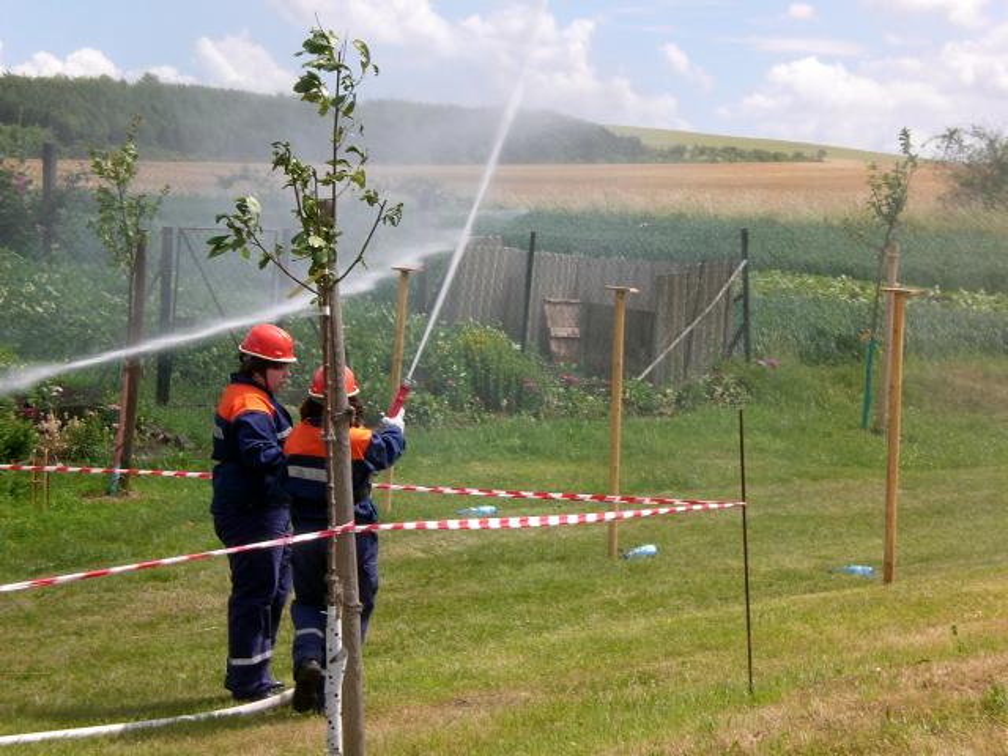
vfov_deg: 14.8
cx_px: 504
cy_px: 378
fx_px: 2912
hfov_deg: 19.6
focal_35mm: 100
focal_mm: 16.51
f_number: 7.7
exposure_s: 1/160
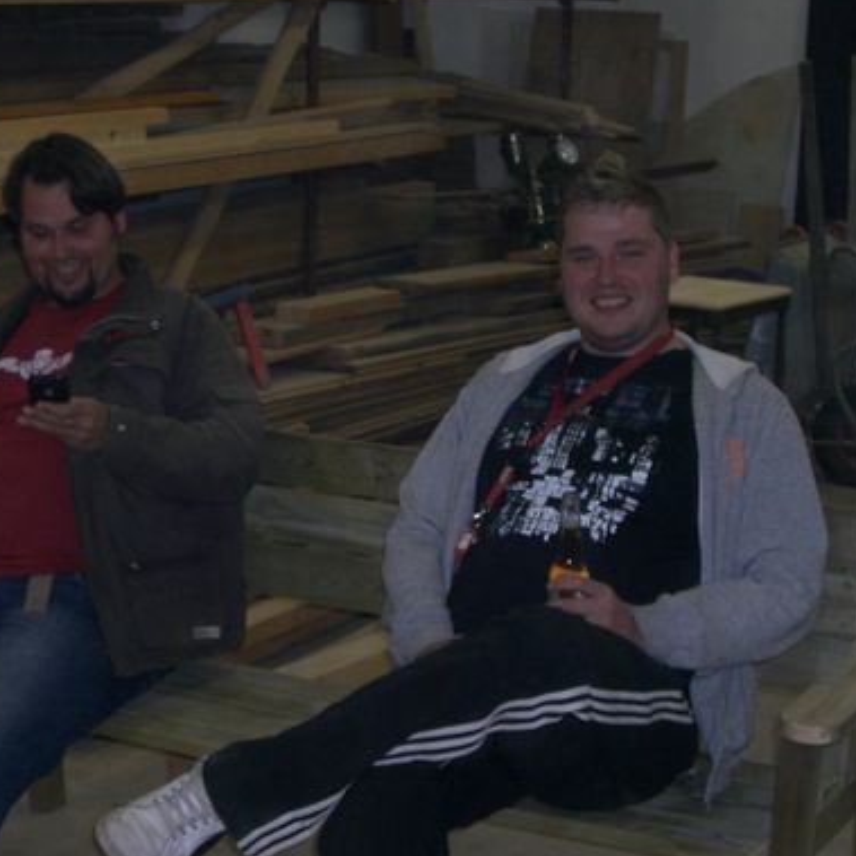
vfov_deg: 21.1
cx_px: 291
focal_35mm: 82
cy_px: 440
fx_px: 2294
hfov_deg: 21.1
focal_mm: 9
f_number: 3.3
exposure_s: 1/60
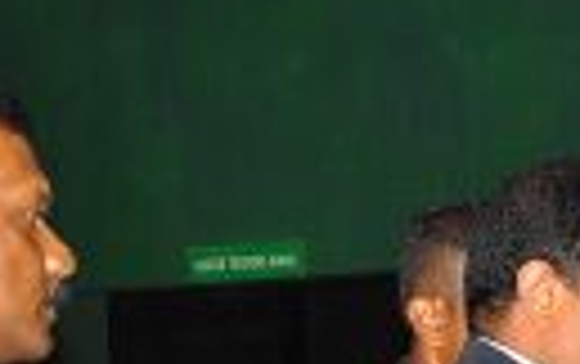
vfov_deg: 6.5
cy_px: 634
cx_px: 836
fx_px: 3150
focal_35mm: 199
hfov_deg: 10.2
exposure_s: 1/60
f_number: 5.6
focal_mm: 28
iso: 200
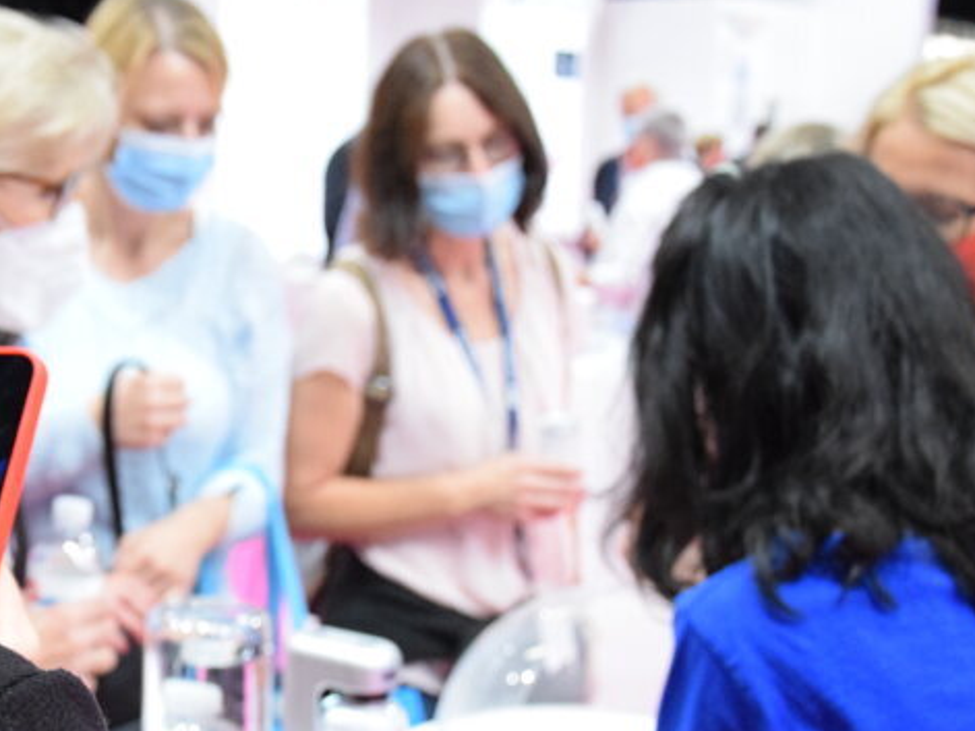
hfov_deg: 27.6
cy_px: 489
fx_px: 1943
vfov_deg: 21.2
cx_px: 197
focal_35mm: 69
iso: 4000
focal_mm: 26
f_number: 5
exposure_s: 1/500
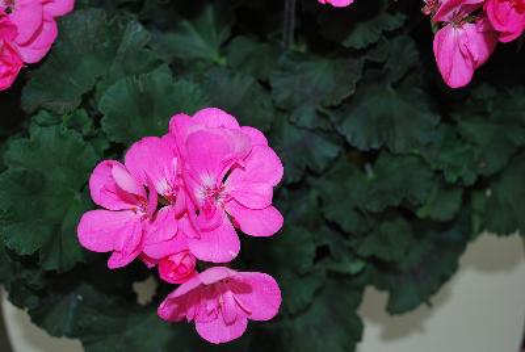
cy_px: 176
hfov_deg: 41.1
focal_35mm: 48
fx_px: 701
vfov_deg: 28.2
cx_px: 262
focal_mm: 32
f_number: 5
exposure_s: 1/125
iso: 100
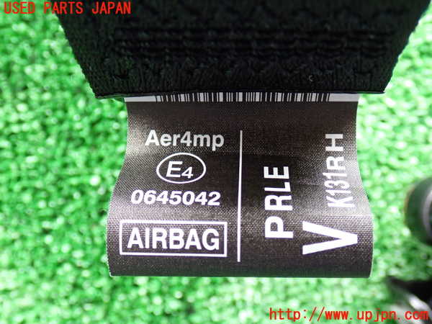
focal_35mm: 44
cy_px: 162
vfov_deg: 32.9
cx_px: 216
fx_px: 549
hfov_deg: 42.9
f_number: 2.9
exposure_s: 1/40
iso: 320
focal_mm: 7.84
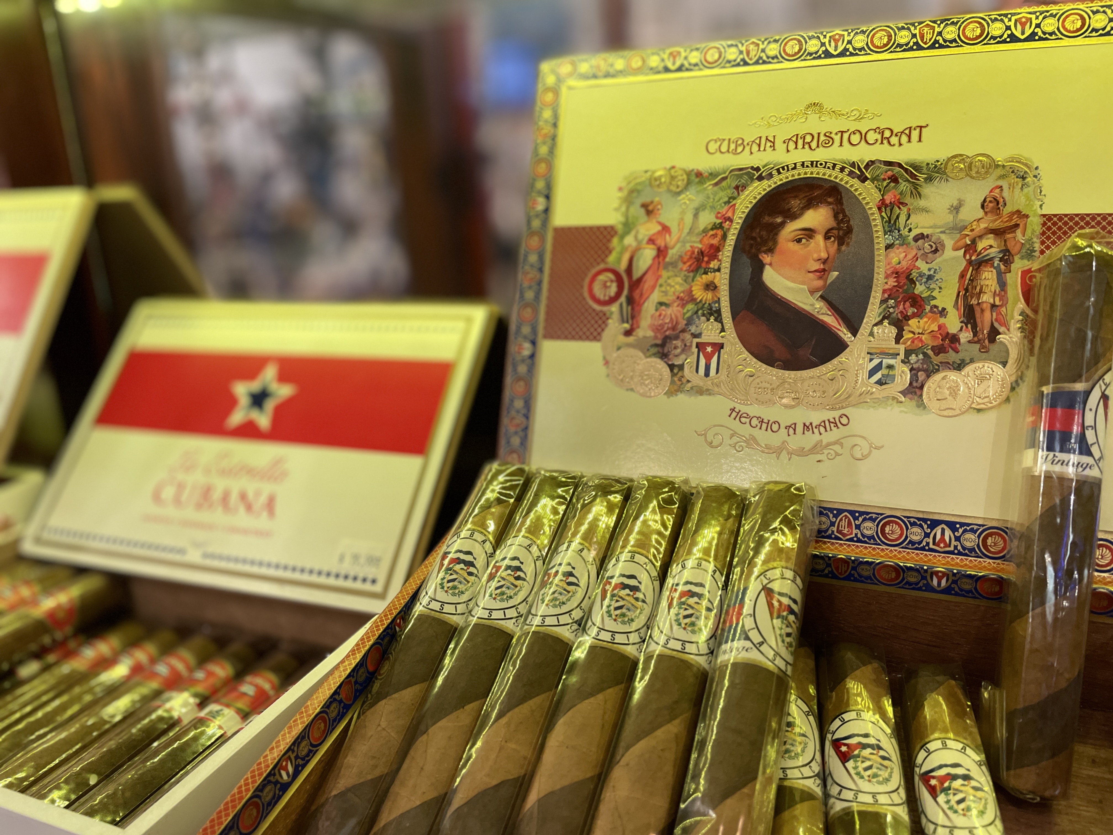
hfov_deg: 67.3
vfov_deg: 53.1
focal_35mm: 26
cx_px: 556
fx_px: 836
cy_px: 418
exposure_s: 1/60
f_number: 1.6
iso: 160
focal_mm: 4.2
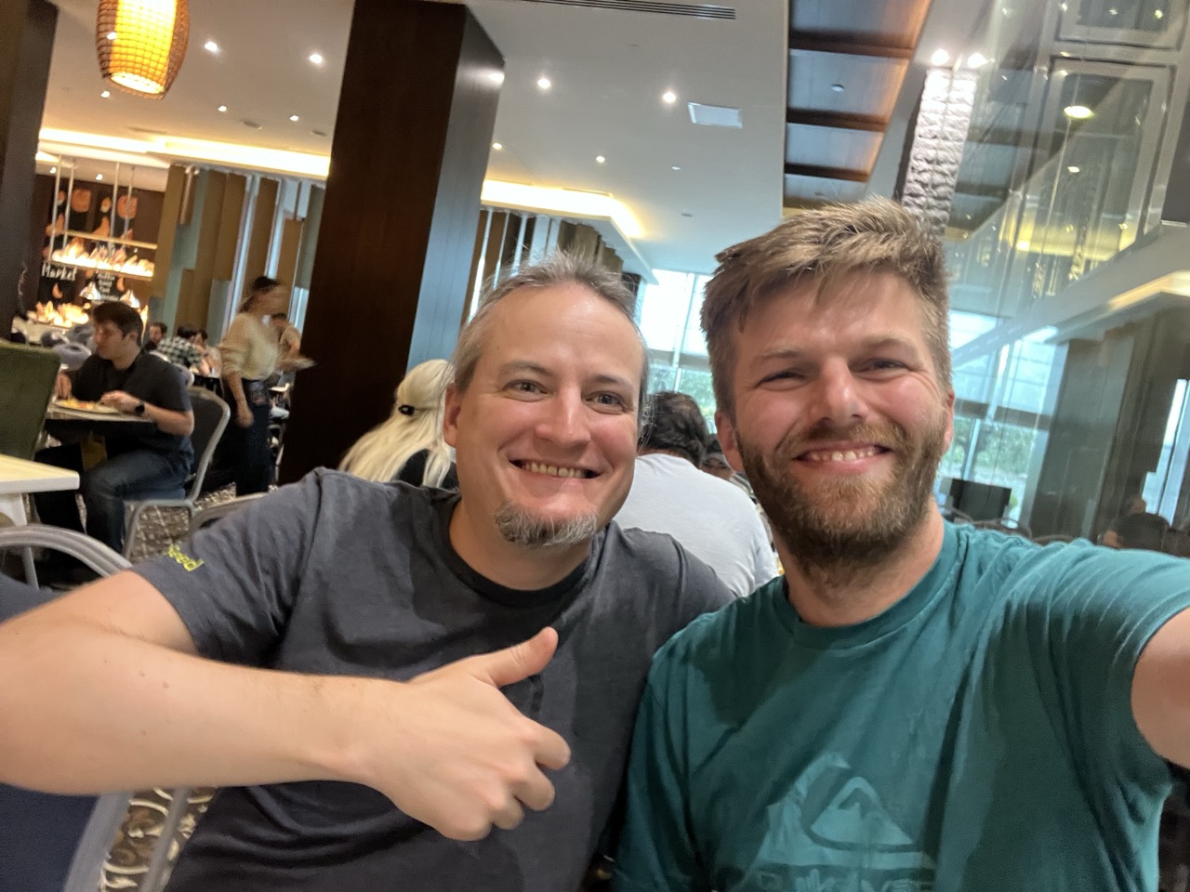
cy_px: 446
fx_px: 791
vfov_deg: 58.9
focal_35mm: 23
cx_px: 595
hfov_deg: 73.9
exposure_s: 1/20
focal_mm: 2.71
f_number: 2.2
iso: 640
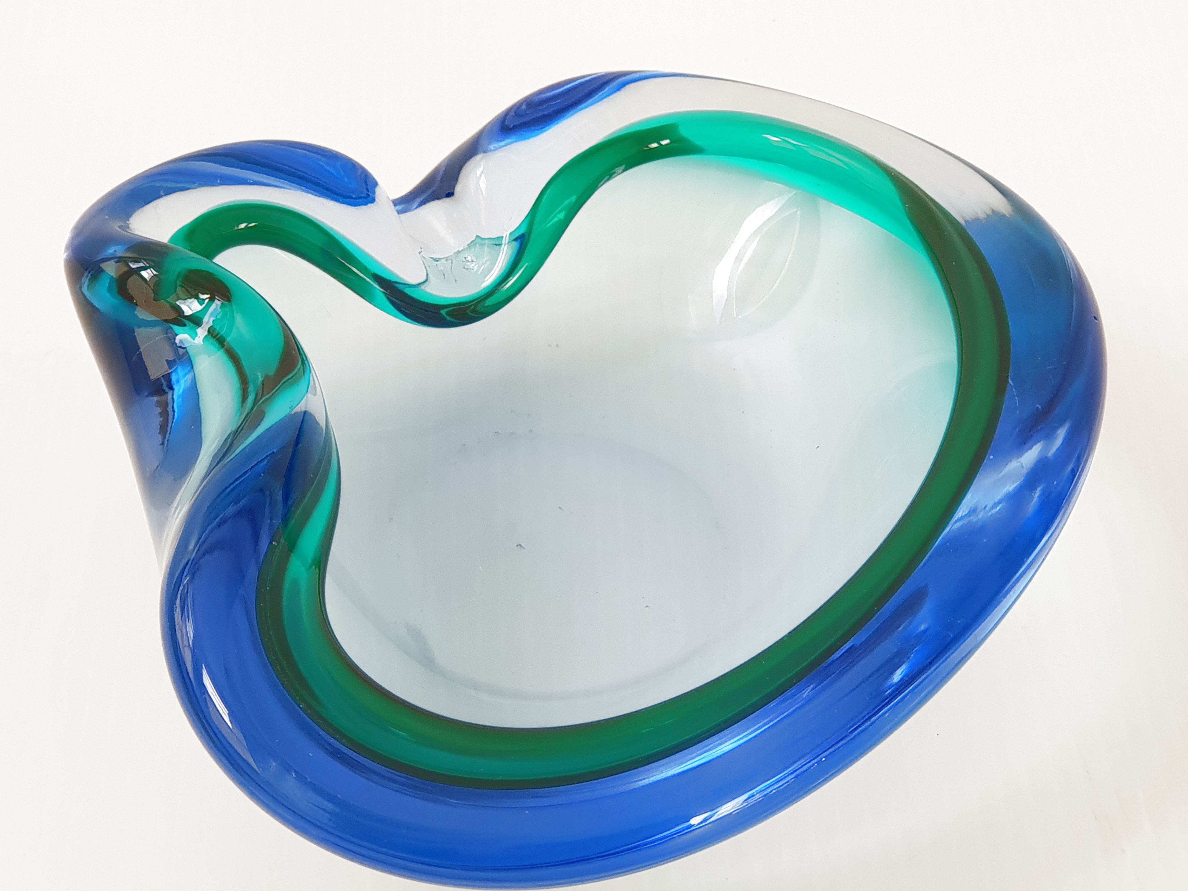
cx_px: 594
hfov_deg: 36.8
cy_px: 446
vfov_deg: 28.0
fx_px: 1785
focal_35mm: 52
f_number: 2.4
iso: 50
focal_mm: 6
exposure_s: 1/100
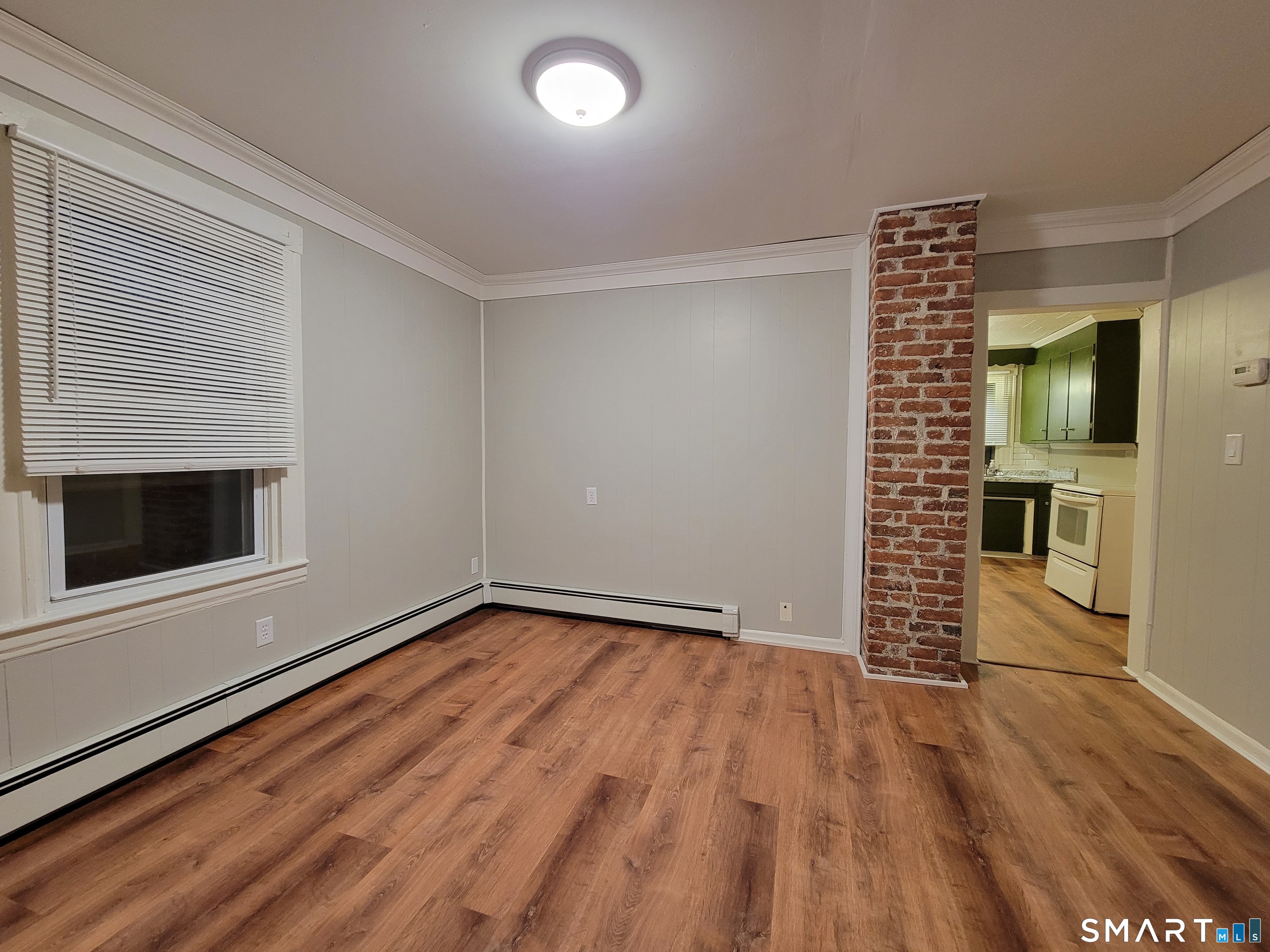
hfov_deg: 106.2
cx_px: 635
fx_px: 477
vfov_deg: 89.9
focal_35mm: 13
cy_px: 476
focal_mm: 2.2
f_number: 2.2
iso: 400
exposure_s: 1/30
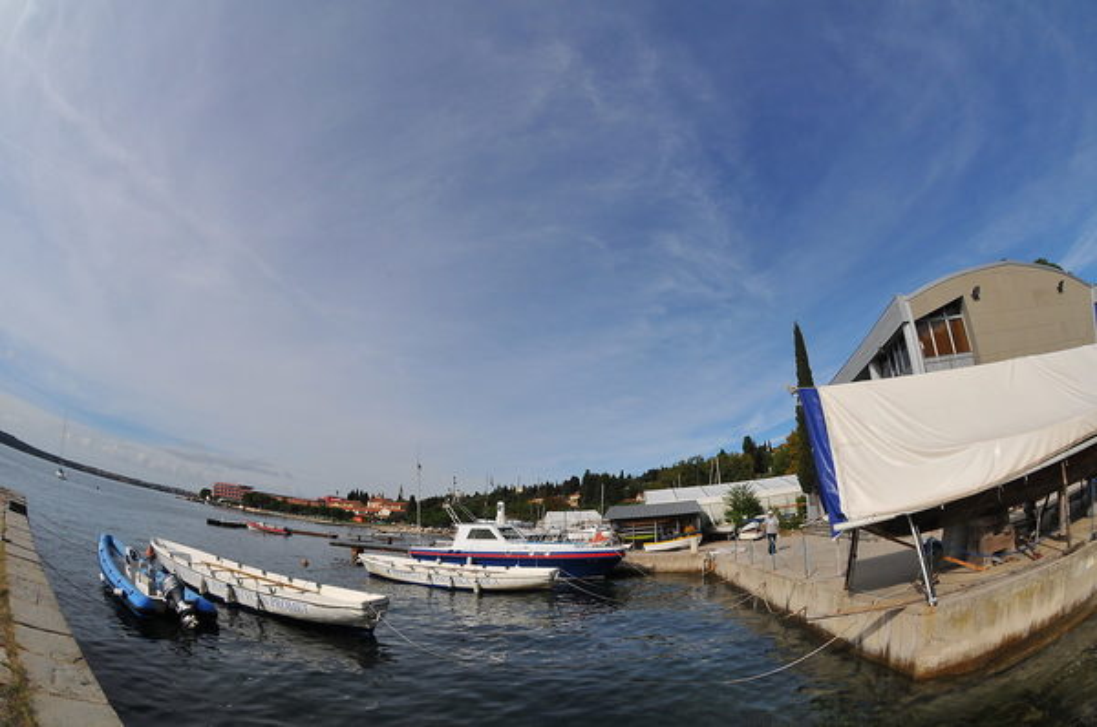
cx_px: 548
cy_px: 364
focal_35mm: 16
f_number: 14
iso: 400
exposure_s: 1/800
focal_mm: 10.5
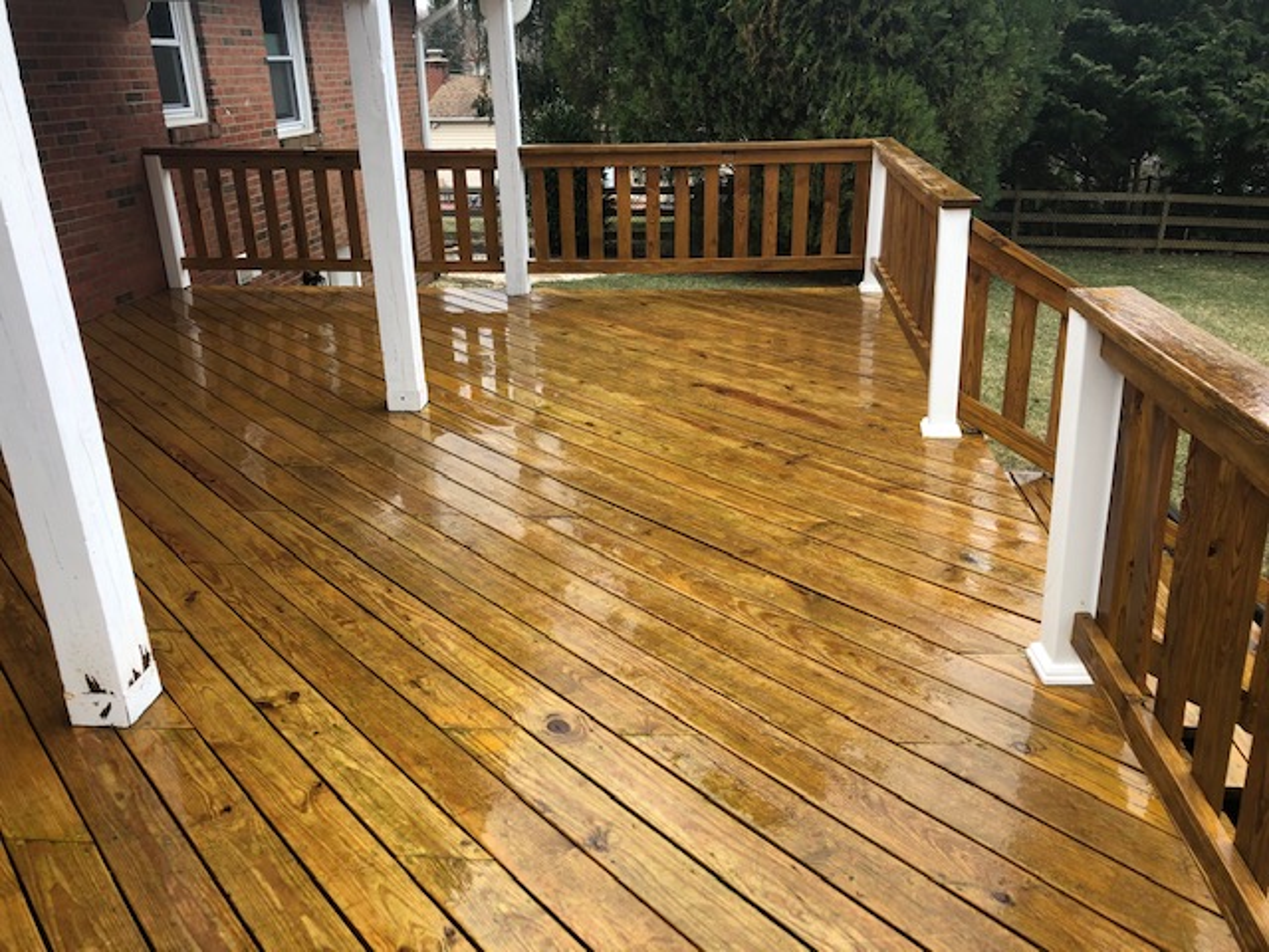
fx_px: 1026
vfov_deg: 49.7
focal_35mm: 28
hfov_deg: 63.4
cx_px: 634
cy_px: 476
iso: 20
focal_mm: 3.99
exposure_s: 1/147
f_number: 1.8
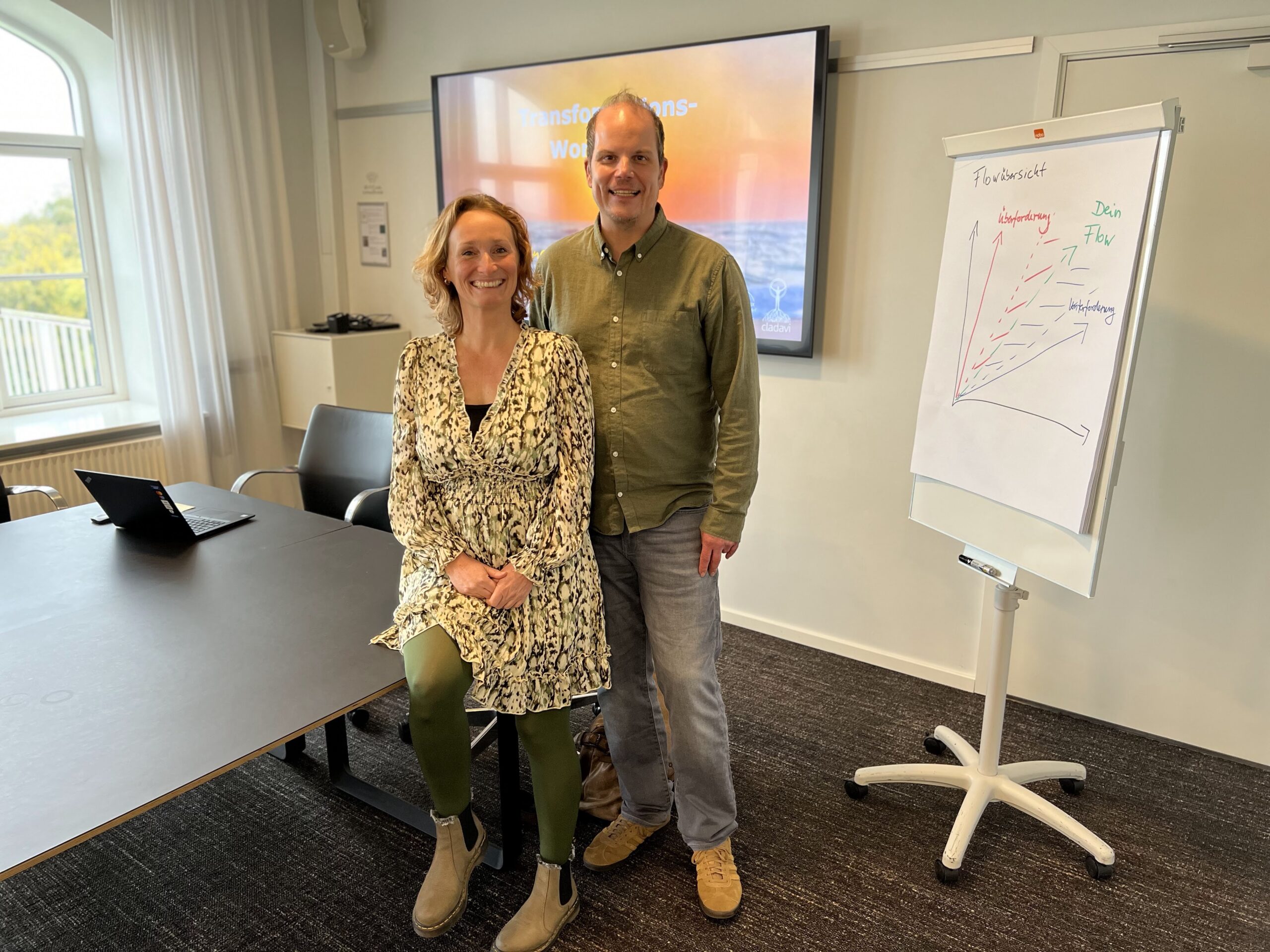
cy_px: 476
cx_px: 635
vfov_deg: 53.1
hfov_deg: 67.3
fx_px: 954
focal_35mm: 26
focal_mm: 5.7
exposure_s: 1/121
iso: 100
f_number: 1.5
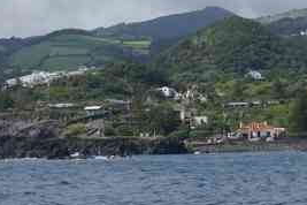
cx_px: 219
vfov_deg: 9.4
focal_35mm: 146
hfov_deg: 14.0
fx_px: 1245
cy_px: 41
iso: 125
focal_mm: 14.3
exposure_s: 1/1000
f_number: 5
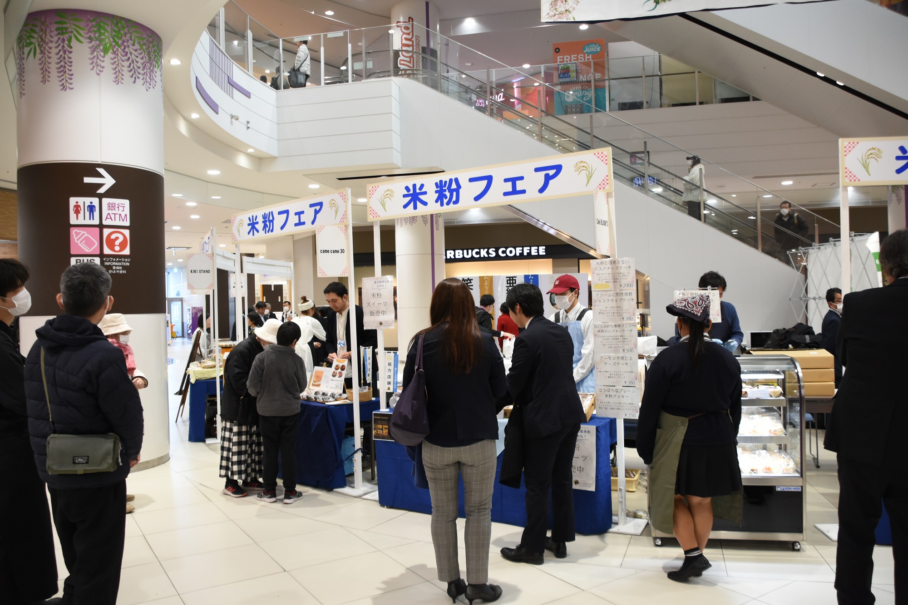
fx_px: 681
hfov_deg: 67.4
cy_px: 302
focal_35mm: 27
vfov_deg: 47.9
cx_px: 454
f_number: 4
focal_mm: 18
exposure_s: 1/125
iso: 1000
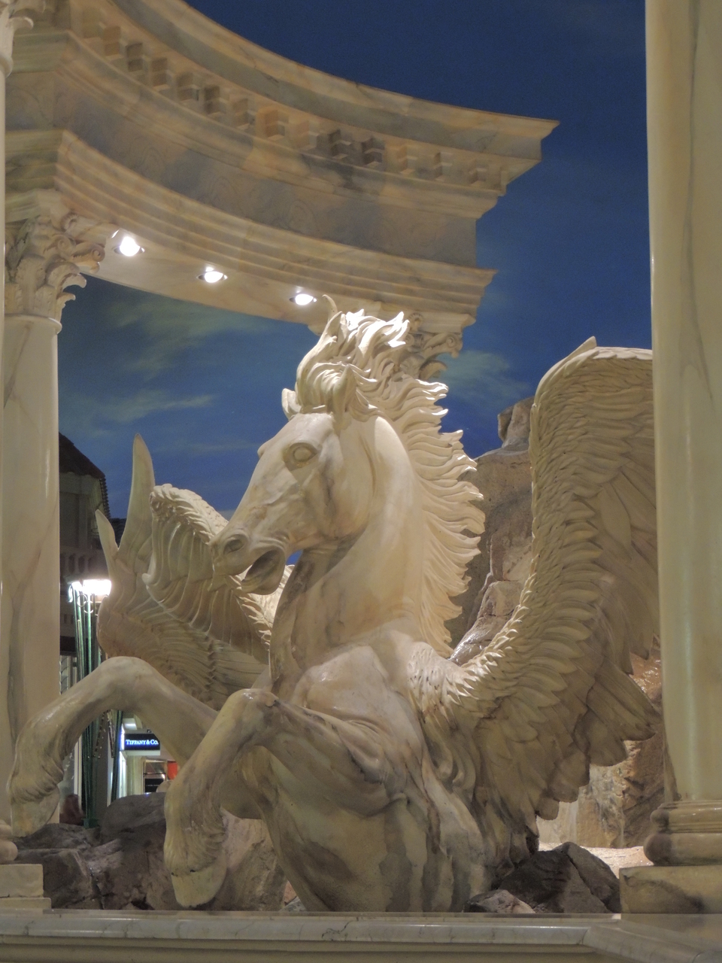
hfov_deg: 19.6
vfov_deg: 26.0
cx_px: 361
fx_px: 2086
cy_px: 482
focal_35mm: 75
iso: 800
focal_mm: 13.3
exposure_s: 1/13
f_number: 3.9
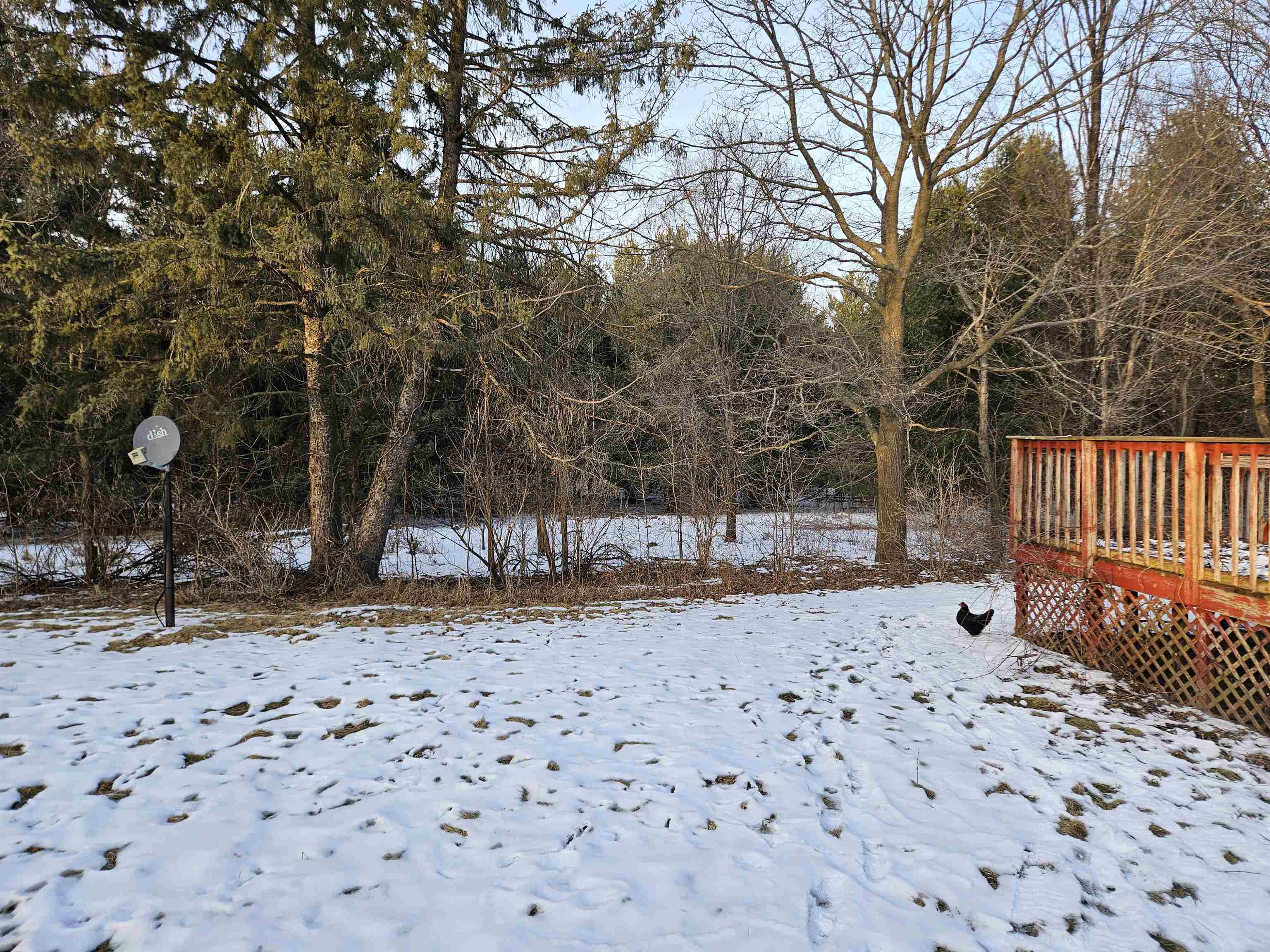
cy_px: 476
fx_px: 844
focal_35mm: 23
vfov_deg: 58.9
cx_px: 635
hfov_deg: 73.9
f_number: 1.8
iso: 25
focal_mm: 5.4
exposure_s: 1/180
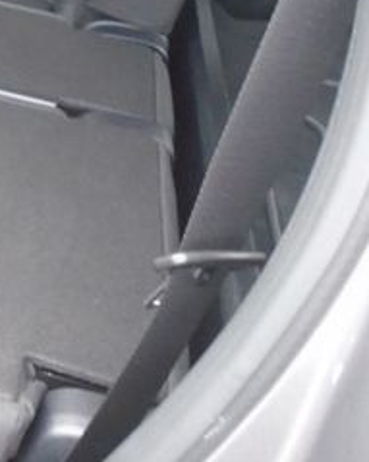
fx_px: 929
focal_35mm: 68
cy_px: 33
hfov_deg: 20.2
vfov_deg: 26.8
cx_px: -137
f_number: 3.2
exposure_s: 1/25
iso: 400
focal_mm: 4.6
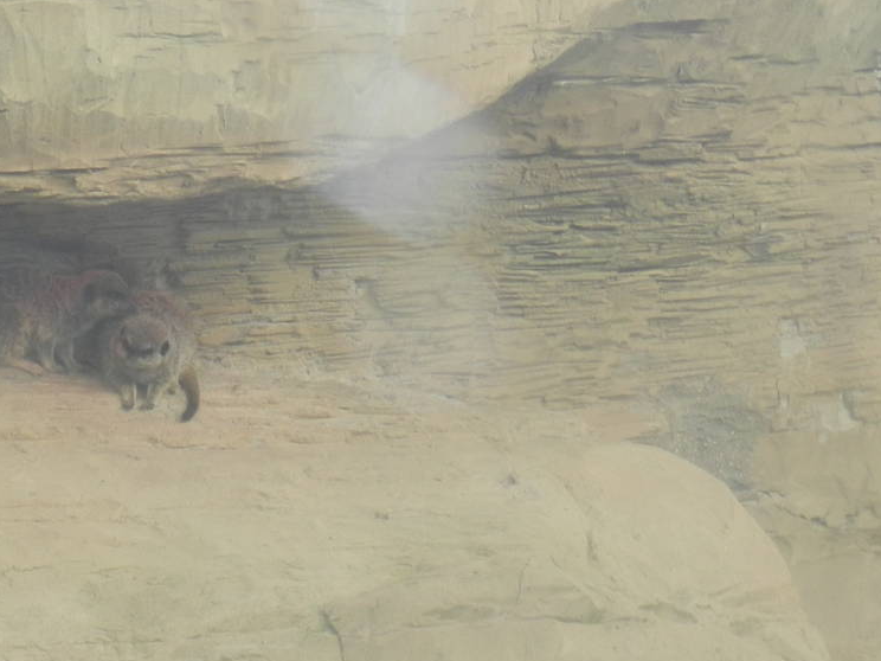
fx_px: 5472
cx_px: -43
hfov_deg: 9.1
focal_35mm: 215
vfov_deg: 6.9
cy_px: 508
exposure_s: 1/125
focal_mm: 17.7
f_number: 4.6
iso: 160
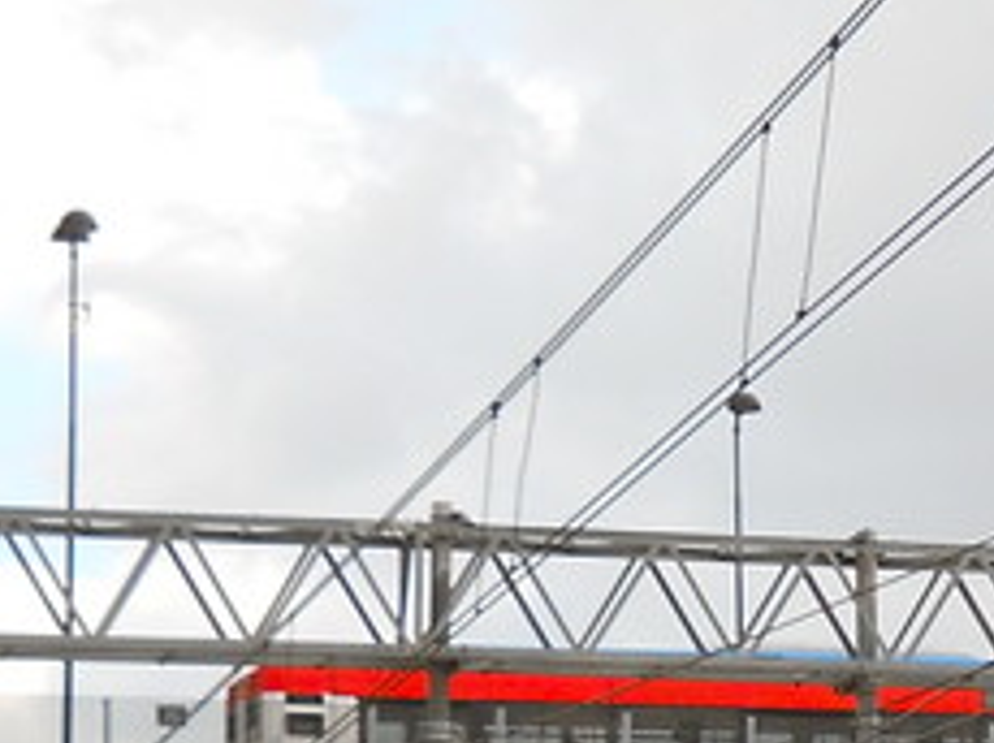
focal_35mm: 195
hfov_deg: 9.7
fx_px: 5594
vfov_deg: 7.5
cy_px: 1147
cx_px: 1651
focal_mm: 9.24
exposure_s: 1/320
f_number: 3.6
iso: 80
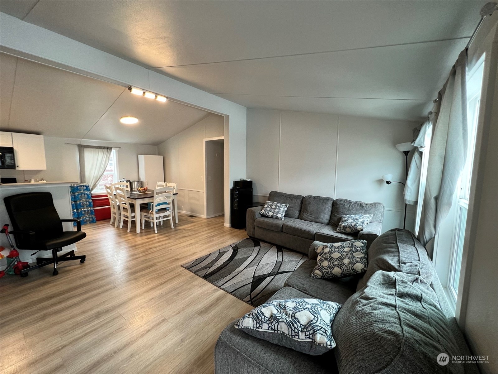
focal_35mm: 13
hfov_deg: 106.2
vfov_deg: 89.9
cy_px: 187
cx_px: 249
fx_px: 187
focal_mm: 1.57
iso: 125
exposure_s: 1/60
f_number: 1.8
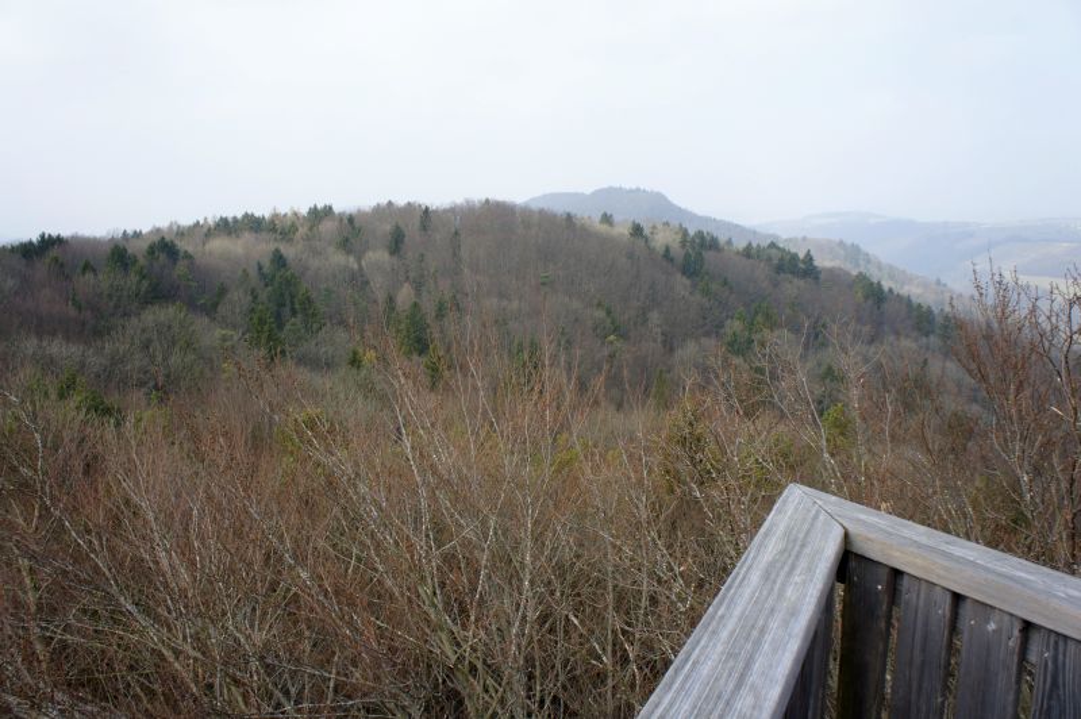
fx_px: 810
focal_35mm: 27
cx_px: 540
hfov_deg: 67.4
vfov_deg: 47.9
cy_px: 360
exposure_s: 1/200
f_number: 7.1
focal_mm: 18
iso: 200
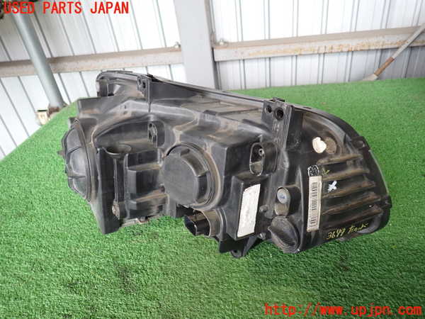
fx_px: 307
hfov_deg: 69.4
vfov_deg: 54.9
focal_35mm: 25
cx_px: 212
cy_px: 160
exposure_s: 1/40
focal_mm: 4.5
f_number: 2
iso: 200
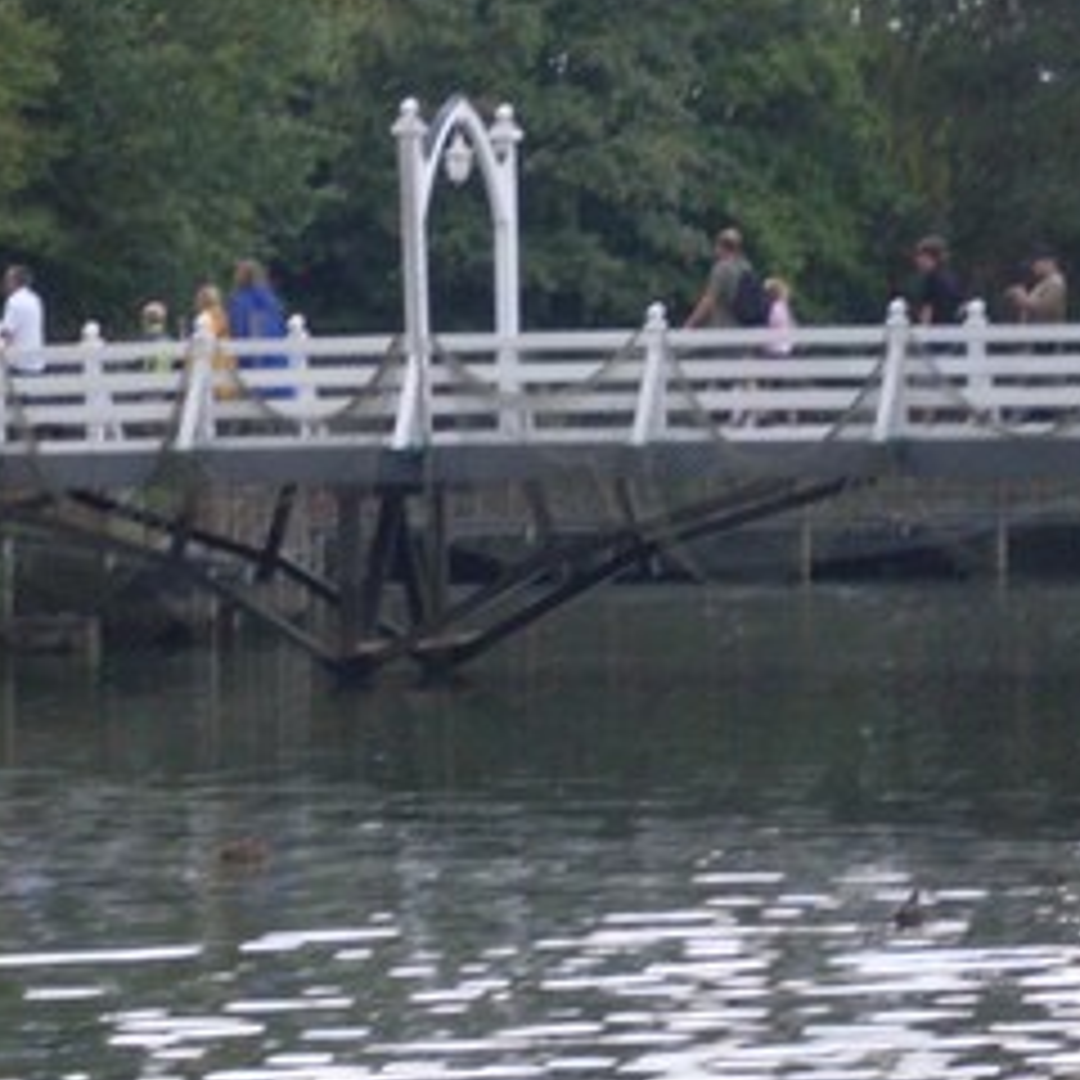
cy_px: 290
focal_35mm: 258
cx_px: 470
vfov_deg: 6.8
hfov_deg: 6.8
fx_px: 9107
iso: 100
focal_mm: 18.9
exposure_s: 1/125
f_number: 5.2
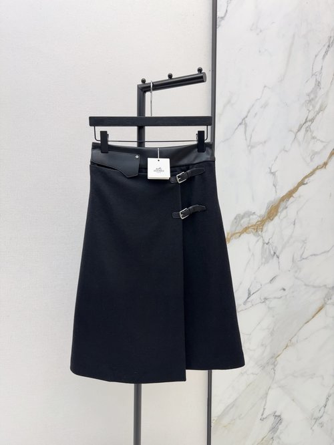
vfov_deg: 71.6
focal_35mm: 24
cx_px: 167
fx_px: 309
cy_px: 222
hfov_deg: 56.8
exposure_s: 1/220
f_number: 1.78
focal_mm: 6.86
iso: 64
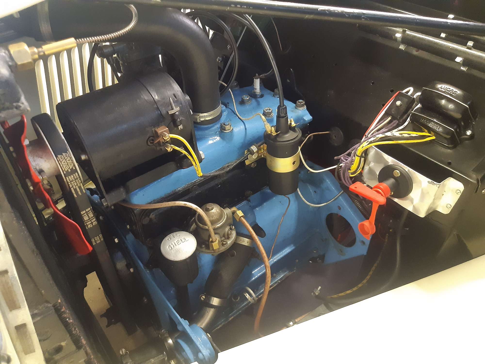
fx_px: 364
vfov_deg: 53.1
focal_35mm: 26
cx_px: 242
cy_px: 182
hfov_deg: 67.3
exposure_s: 1/20
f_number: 1.7
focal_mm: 3.92
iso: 500
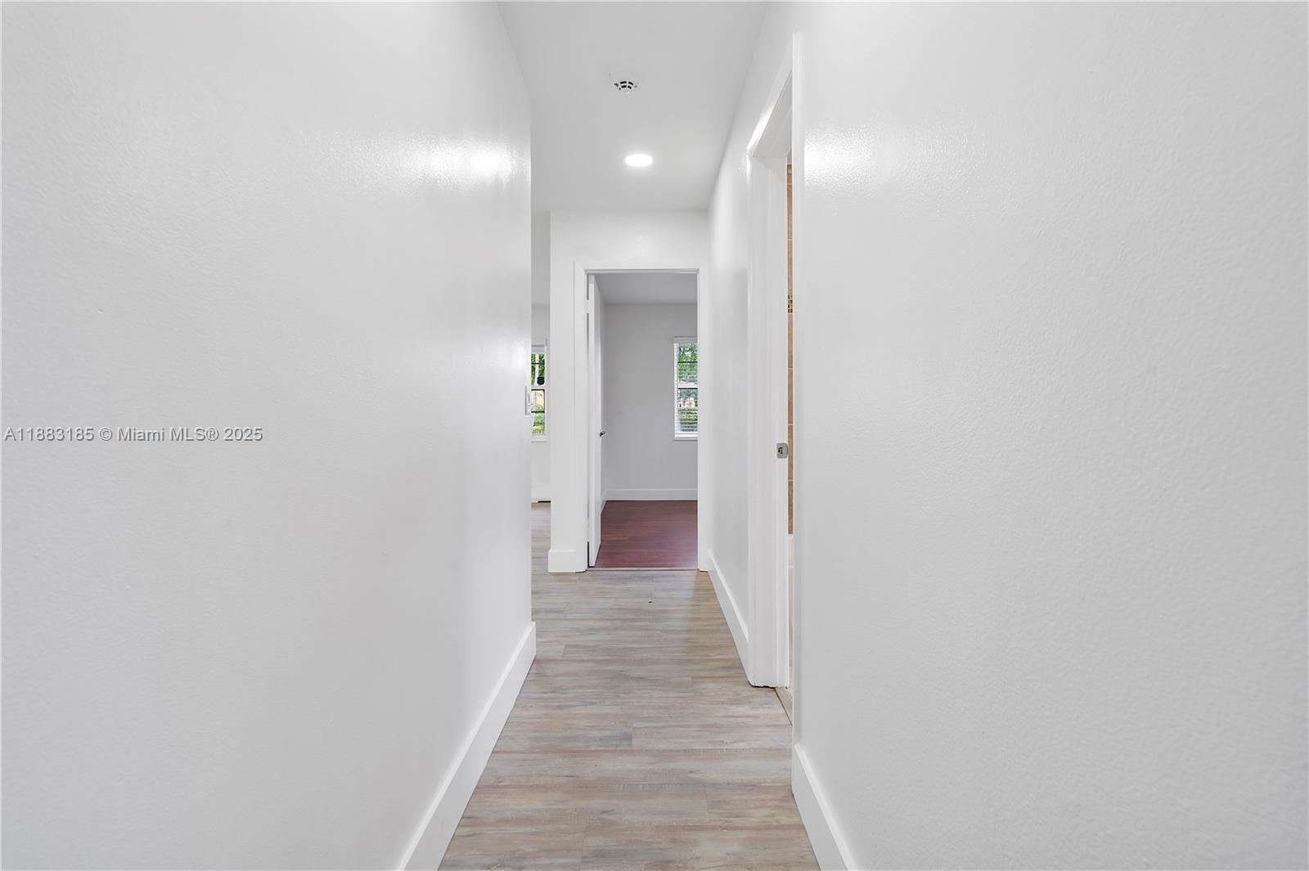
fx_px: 581
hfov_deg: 96.8
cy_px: 436
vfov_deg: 73.7
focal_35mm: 16
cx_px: 654
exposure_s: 1/20
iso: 640
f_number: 9
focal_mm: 16
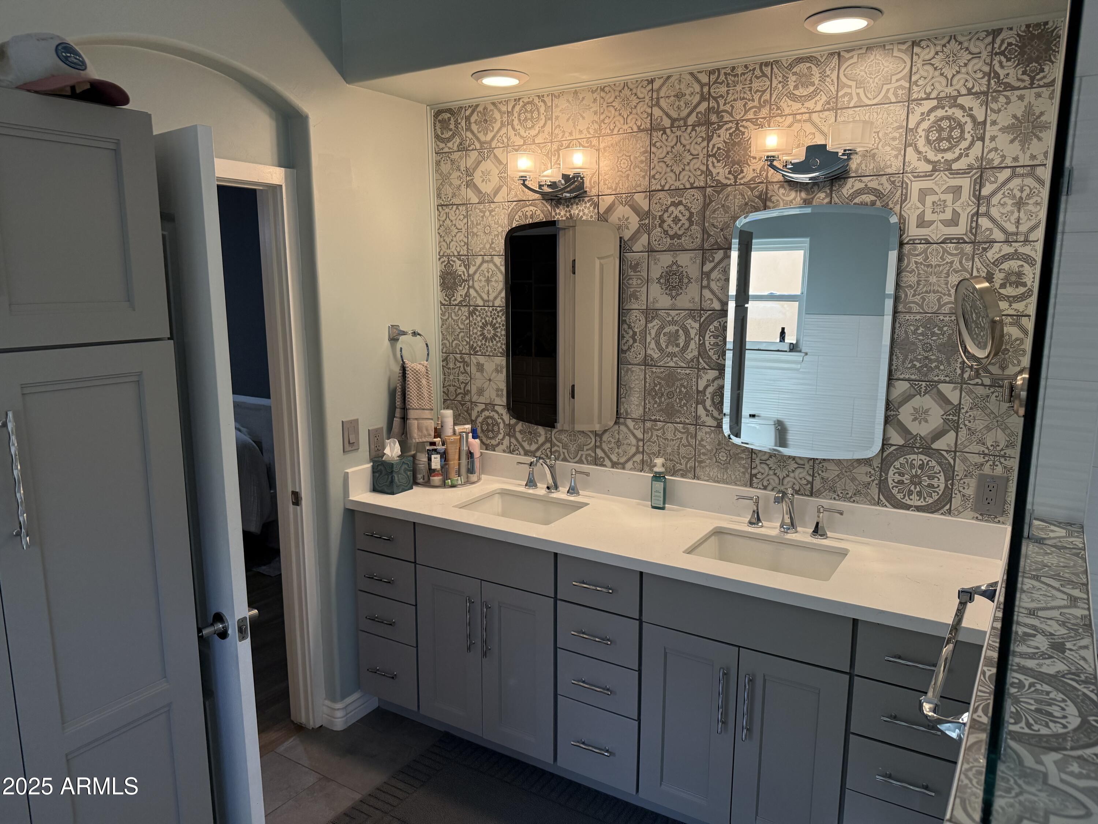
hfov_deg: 71.6
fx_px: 761
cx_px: 549
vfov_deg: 56.8
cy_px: 412
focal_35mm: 24
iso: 200
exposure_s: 1/208
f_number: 1.78
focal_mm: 6.76
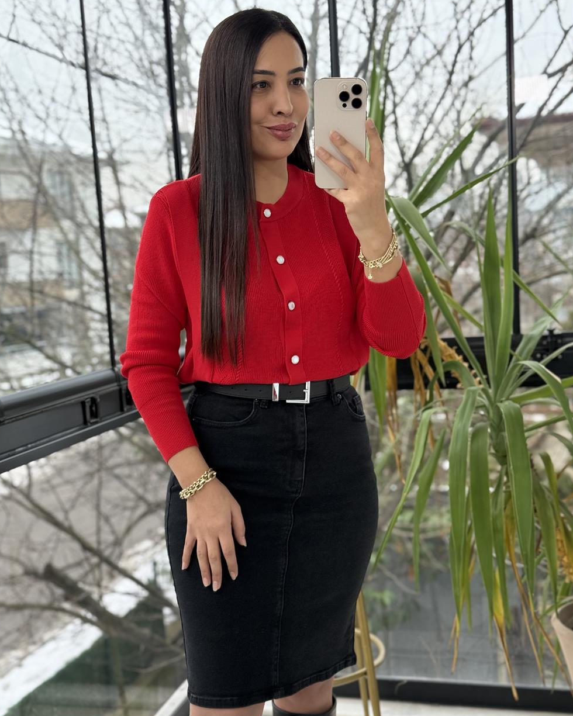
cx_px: 284
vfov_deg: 36.6
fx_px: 1081
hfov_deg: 29.7
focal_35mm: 51
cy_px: 384
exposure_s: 1/236
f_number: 1.78
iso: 160
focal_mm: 6.76
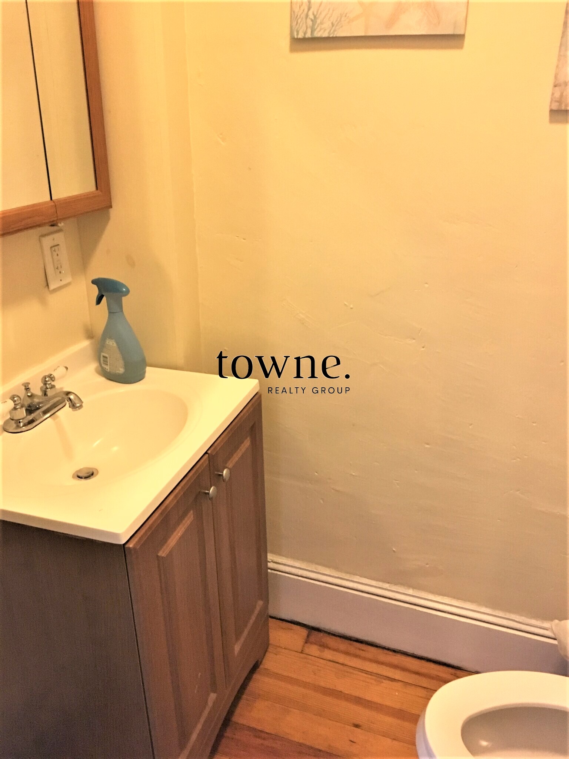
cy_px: 380
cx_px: 284
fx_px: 636
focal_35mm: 29
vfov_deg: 61.7
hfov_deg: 48.2
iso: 250
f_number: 2.2
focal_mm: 4.15
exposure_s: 1/15
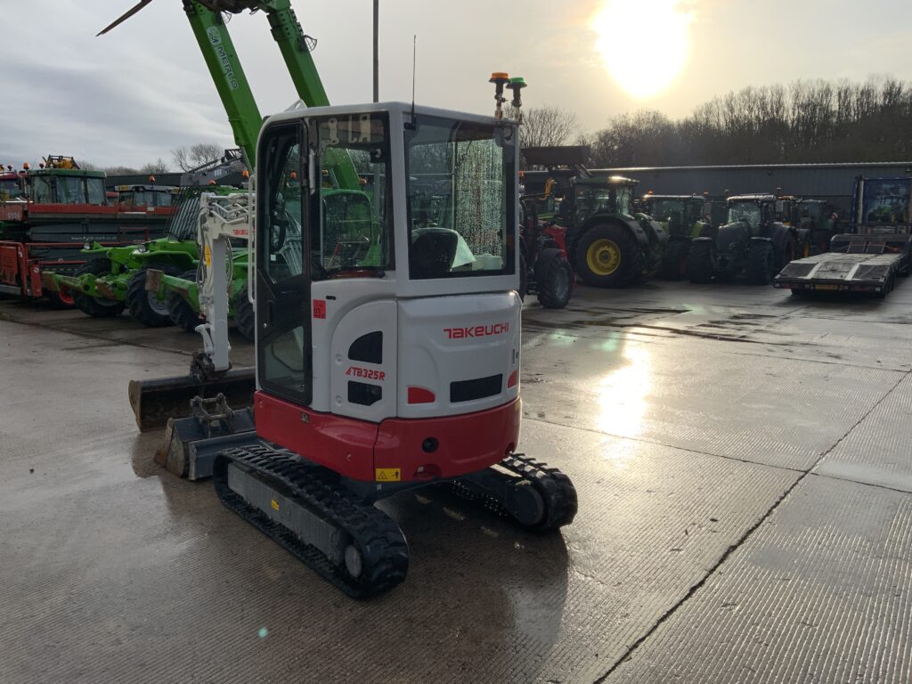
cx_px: 456
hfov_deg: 61.7
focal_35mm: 29
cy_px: 342
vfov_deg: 48.2
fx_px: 764
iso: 16
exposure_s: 1/2141
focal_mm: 3
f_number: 1.8
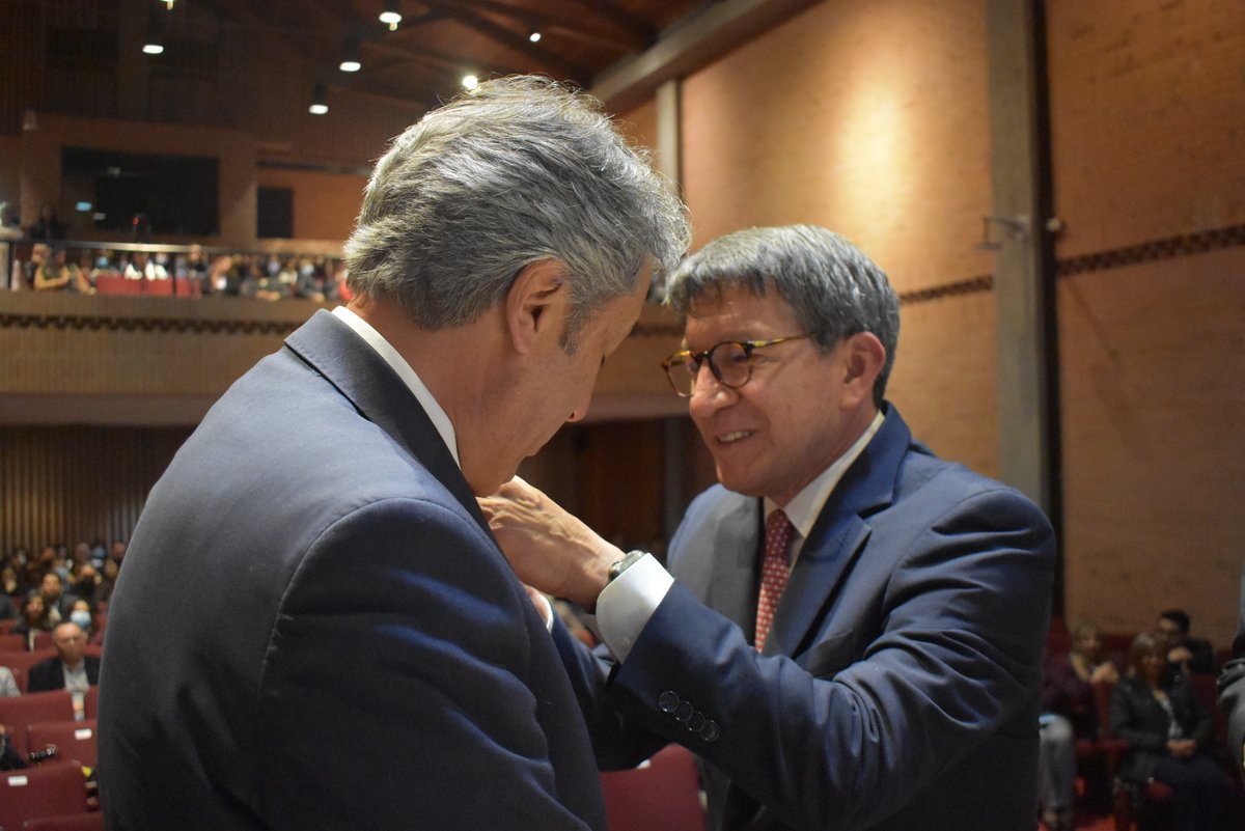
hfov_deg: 53.1
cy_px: 416
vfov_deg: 36.9
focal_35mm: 36
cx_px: 622
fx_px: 1245
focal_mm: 24
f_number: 4
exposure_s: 1/60
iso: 7200
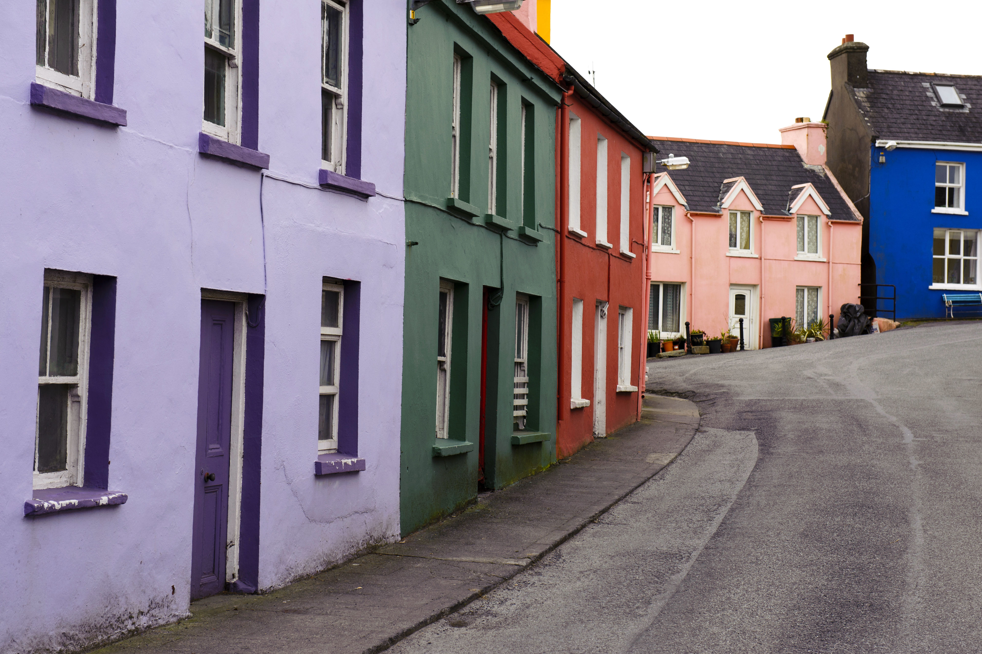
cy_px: 310
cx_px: 512
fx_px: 1799
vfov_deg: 20.6
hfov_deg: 30.5
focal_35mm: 66
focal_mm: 62
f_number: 7.1
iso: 200
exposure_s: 1/250
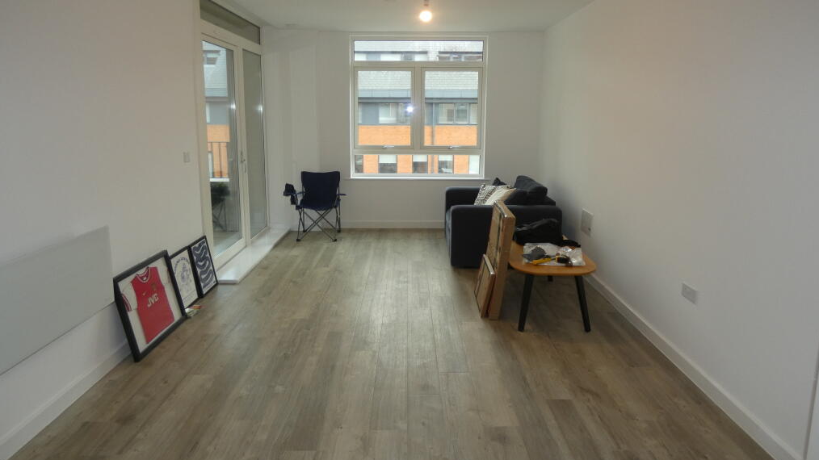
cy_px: 187
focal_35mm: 22
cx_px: 407
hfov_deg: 81.2
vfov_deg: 51.2
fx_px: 478
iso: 125
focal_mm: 3.6
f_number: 2.8
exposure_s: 1/60
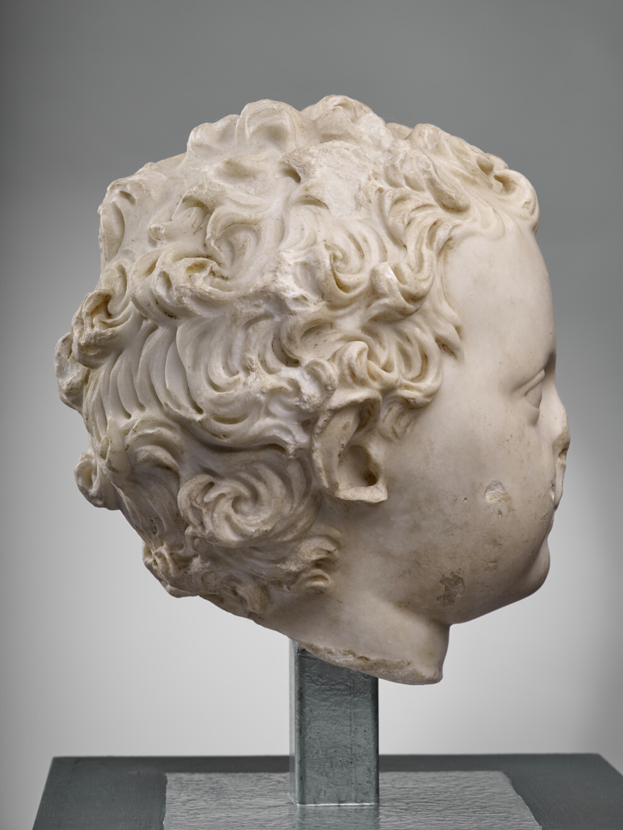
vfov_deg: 30.7
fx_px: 1512
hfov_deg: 23.3
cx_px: 312
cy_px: 415
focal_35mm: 63
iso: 100
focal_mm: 80
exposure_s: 1/125
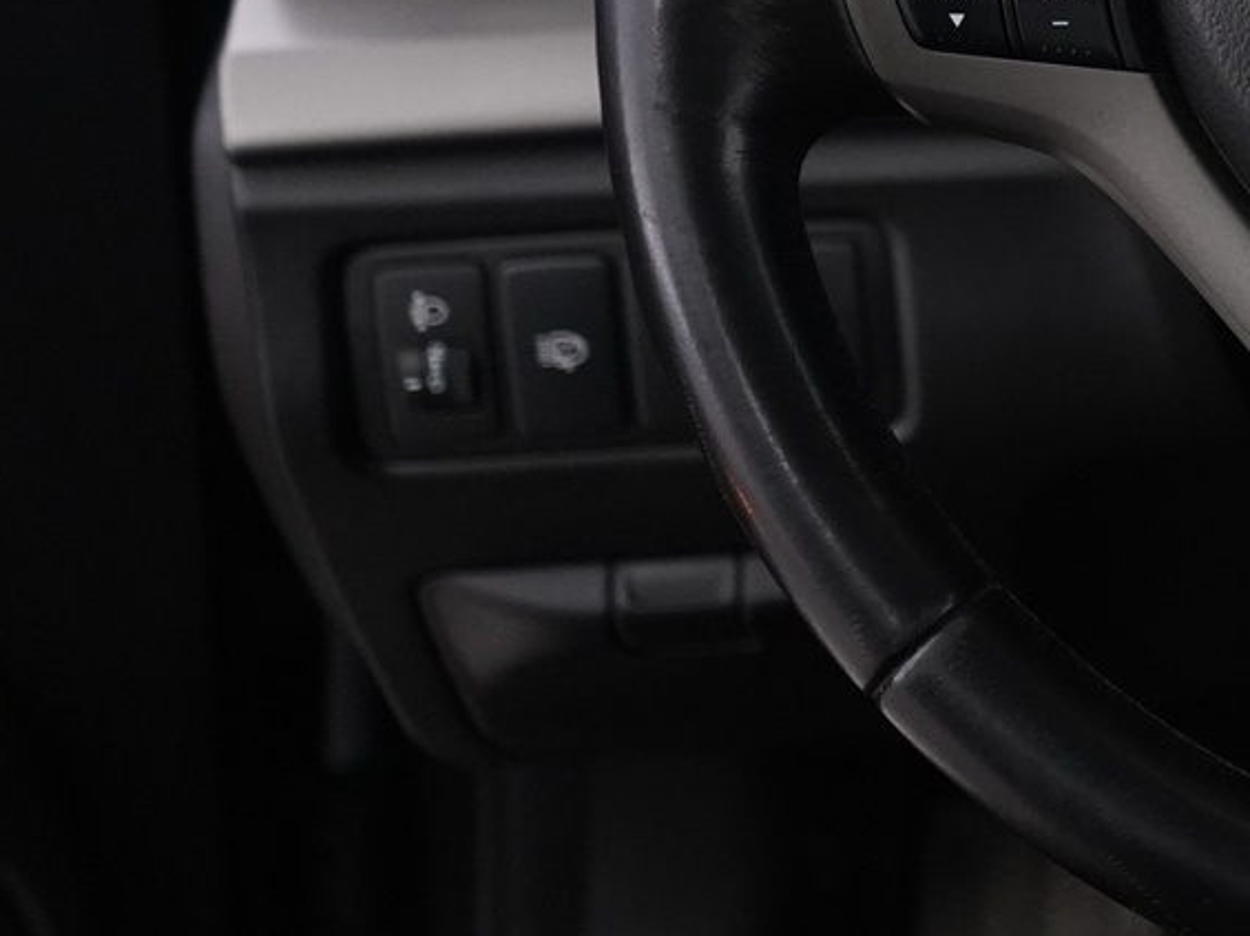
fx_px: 2887
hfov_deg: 21.8
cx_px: 1662
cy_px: -22
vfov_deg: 17.9
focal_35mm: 80
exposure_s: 1/60
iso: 4000
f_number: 3.5
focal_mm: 29
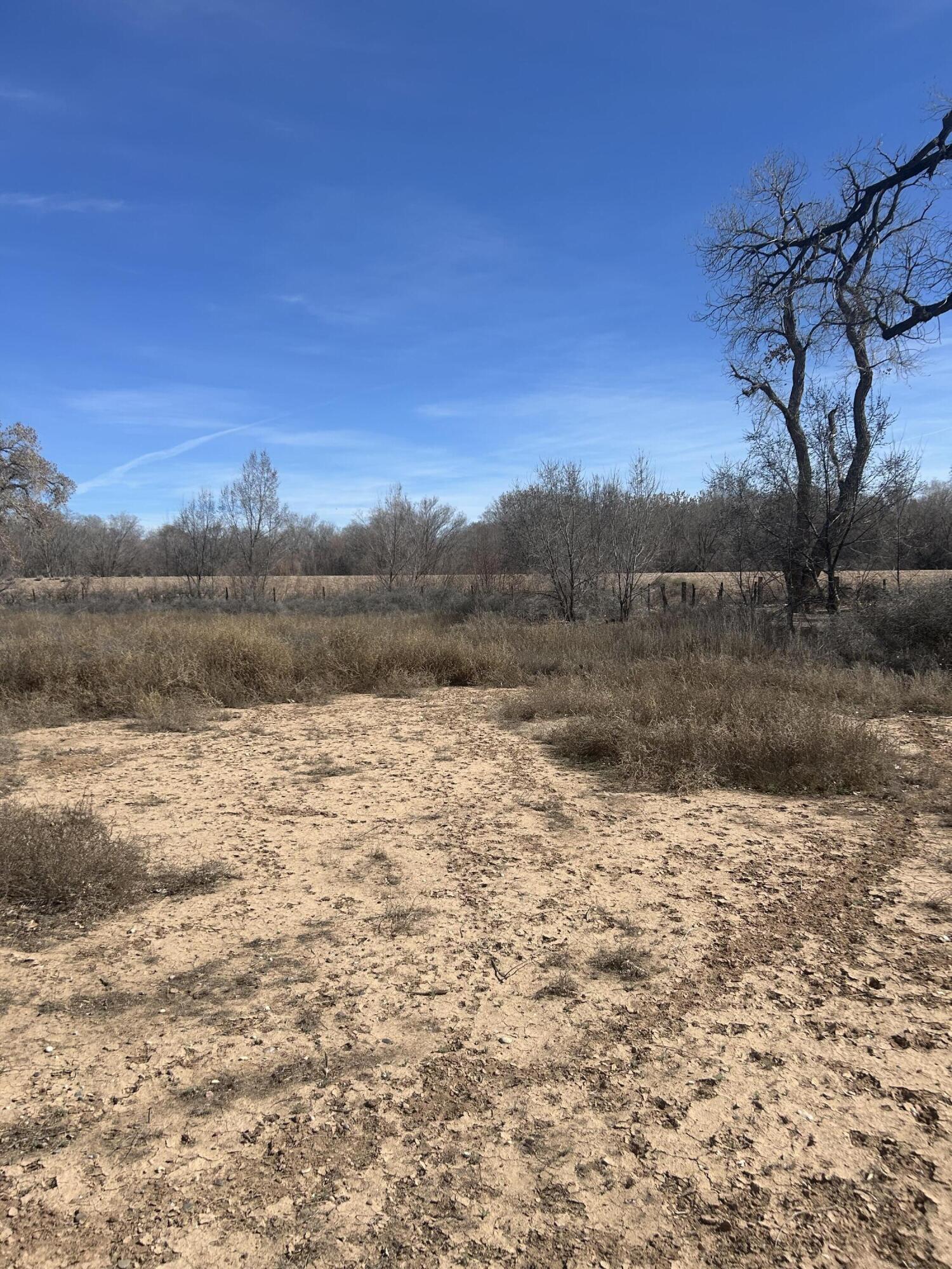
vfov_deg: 67.3
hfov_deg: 53.1
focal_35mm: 26
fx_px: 953
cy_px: 634
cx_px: 476
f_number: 1.5
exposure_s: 1/5076
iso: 50
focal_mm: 5.7
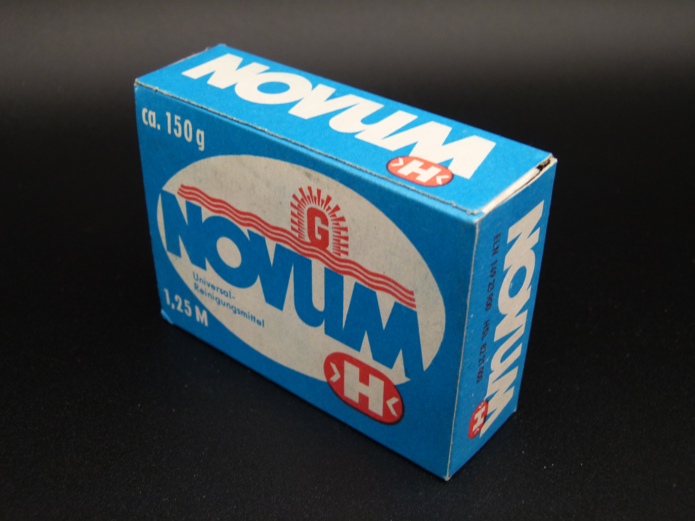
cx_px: 348
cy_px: 260
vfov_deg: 33.6
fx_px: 863
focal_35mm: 43
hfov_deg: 43.9
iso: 125
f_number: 3.2
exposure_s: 1/60
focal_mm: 7.7
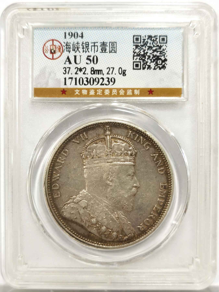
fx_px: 456
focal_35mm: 54
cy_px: 146
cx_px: 110
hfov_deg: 27.0
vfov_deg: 35.5
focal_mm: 5.56
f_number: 16
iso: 160
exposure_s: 1/100
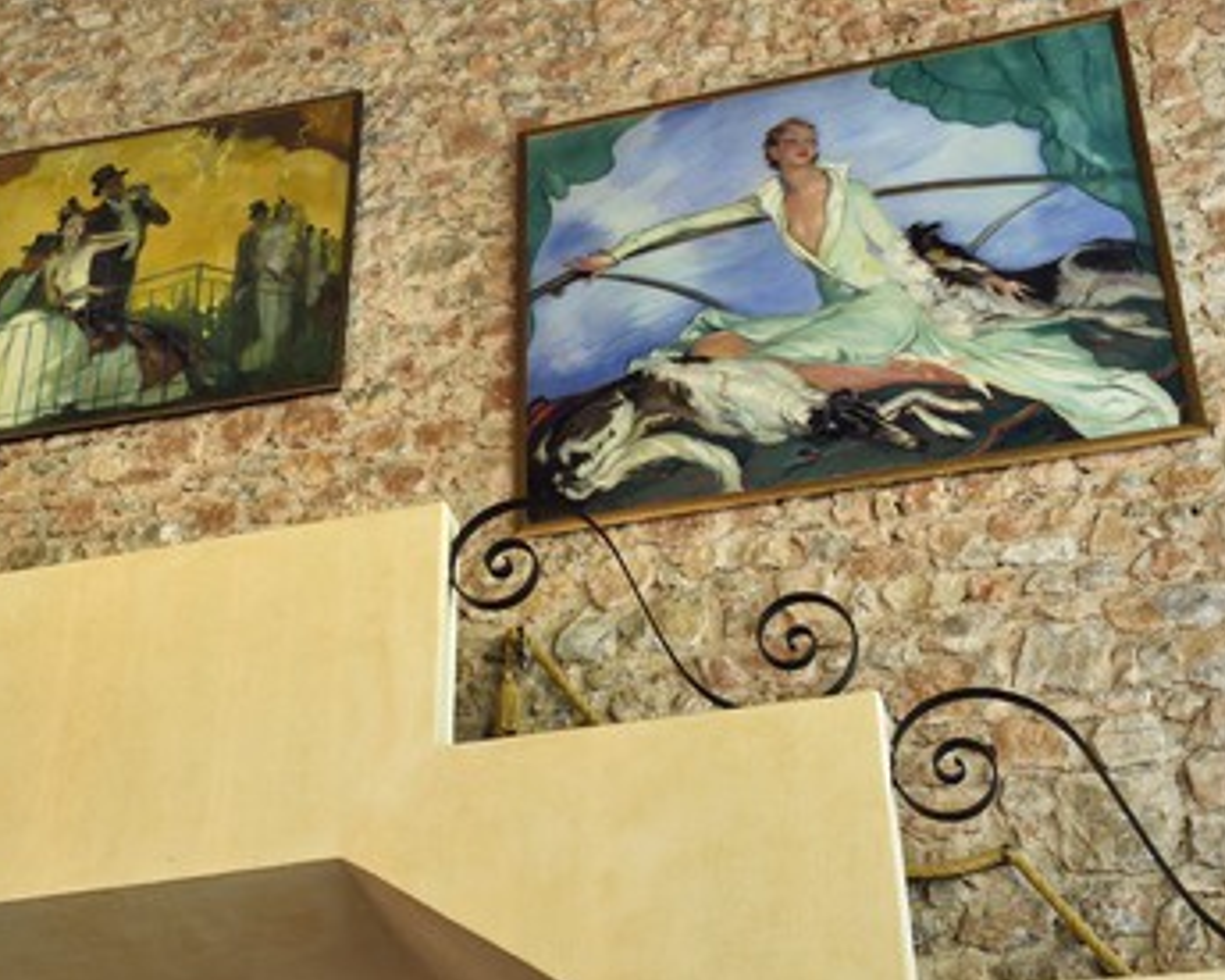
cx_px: 588
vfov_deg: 27.6
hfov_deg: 34.2
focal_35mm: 55
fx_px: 1993
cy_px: 495
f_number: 4.5
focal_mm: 48
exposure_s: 1/80
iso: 800
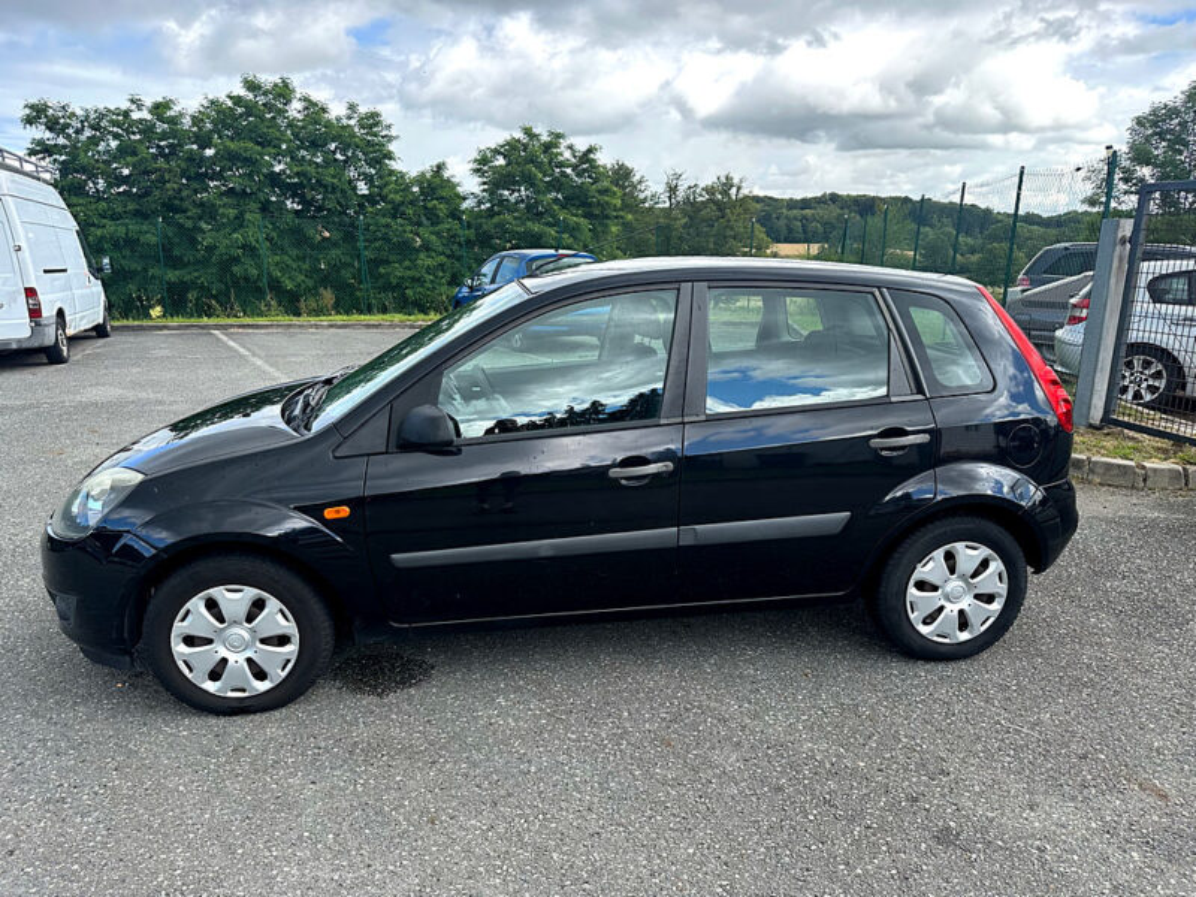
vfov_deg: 56.8
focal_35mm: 24
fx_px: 829
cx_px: 598
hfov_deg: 71.6
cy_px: 448
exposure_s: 1/1019
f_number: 1.78
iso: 80
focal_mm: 6.86
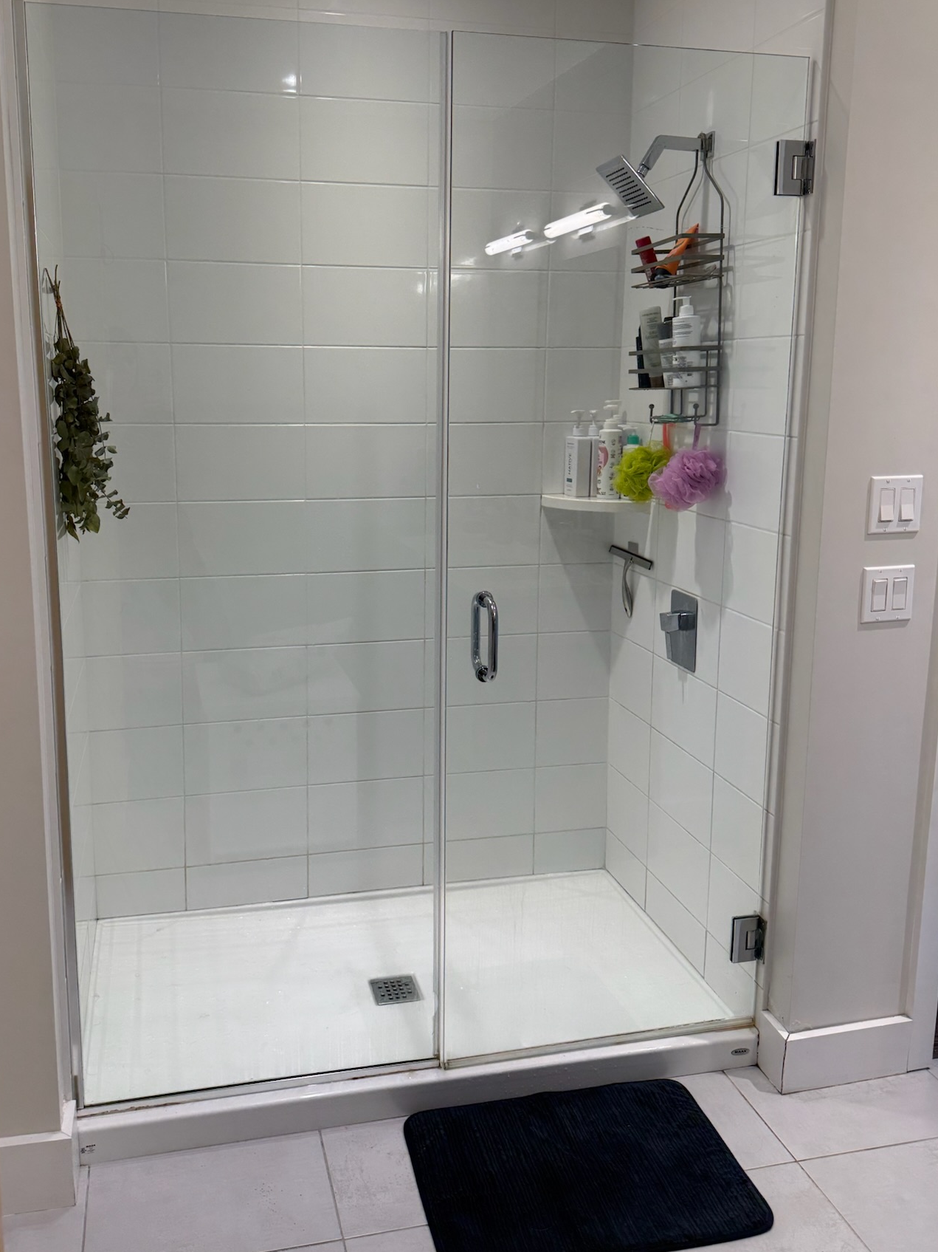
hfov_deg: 48.0
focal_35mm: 29
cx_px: 393
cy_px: 553
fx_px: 1048
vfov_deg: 61.5
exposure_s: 1/120
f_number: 1.78
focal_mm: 6.76
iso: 160
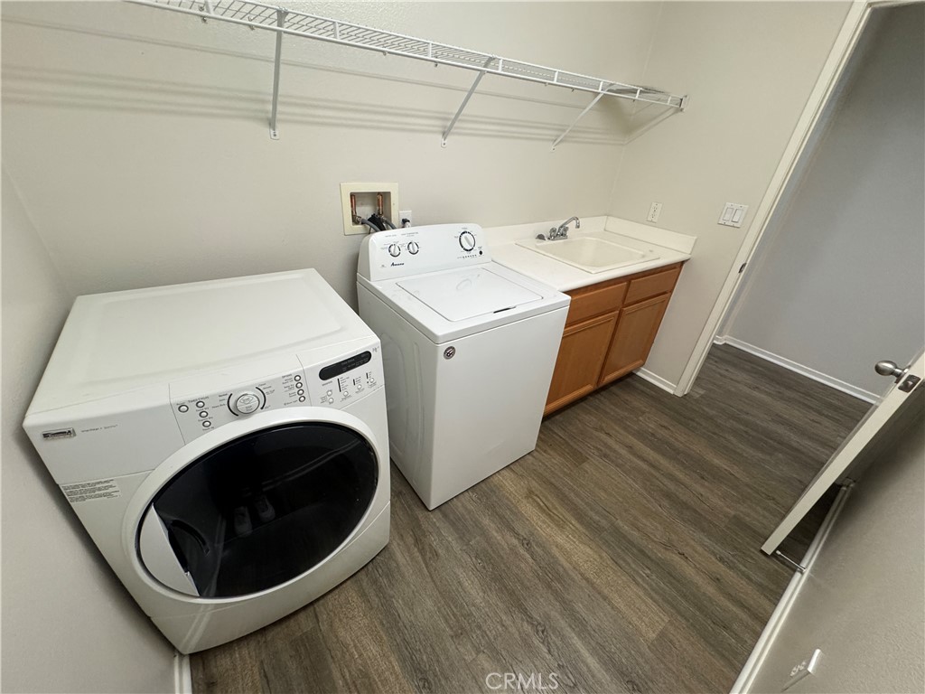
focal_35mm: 14
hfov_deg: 102.1
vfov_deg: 85.7
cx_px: 462
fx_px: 374
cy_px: 347
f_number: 2.2
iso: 250
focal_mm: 2.22
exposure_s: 1/120
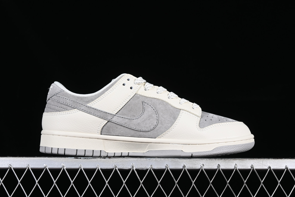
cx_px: 148
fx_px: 614
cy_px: 98
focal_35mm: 75
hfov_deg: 27.0
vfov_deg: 18.2
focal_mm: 50
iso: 160
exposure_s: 1/80
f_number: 8
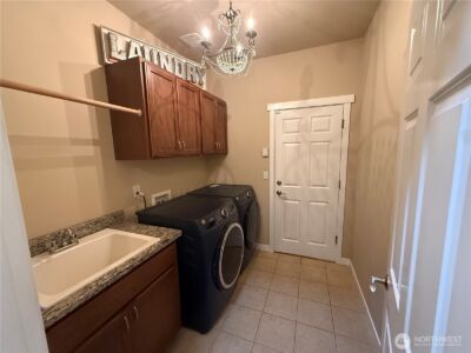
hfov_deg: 102.1
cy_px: 176
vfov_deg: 85.7
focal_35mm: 14
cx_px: 236
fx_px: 190
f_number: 2.2
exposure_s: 1/60
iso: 800
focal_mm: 2.22
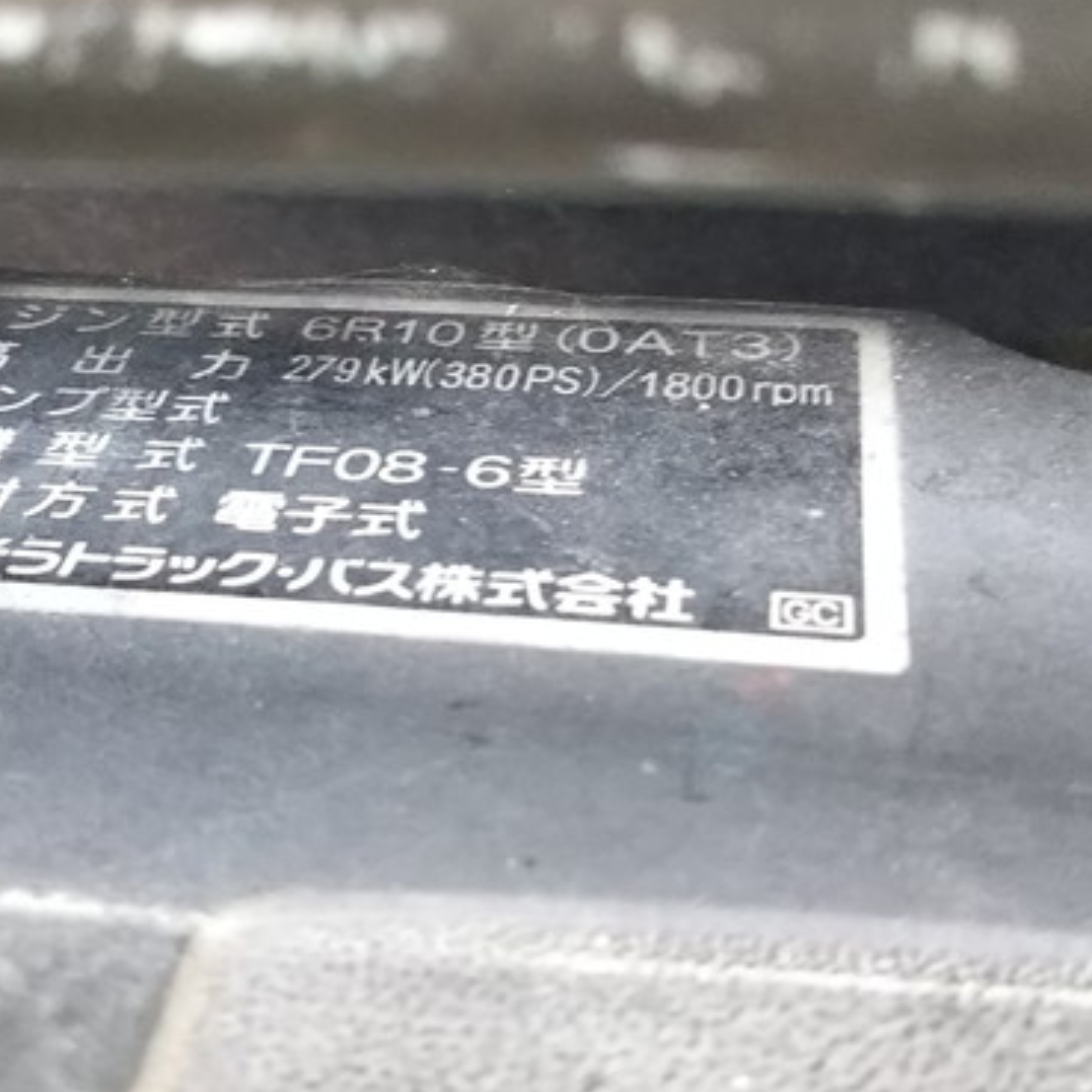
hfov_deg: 36.5
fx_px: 1642
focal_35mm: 46
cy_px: 574
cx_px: 388
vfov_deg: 36.8
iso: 400
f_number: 2.2
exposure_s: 1/15
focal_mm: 4
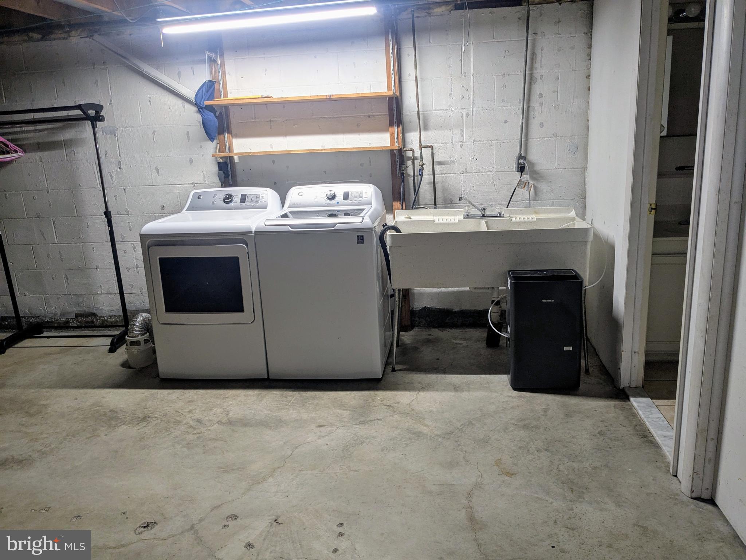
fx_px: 582
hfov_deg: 65.3
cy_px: 280
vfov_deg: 51.4
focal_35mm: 27
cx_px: 373
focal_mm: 4.38
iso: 72
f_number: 1.73
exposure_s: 1/60
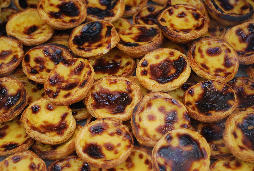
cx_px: 127
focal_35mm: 82
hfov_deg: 24.6
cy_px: 86
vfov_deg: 16.6
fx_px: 583
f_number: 4.5
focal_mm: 55
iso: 200
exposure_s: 1/80
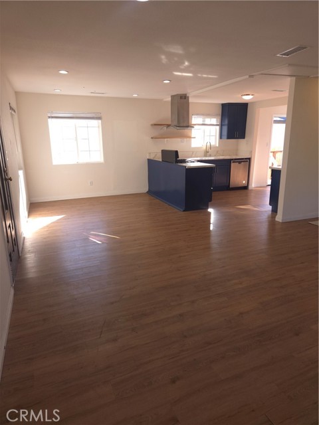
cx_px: 160
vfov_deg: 73.9
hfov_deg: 58.9
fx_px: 283
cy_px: 212
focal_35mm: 23
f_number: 1.8
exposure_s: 1/120
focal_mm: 5.4
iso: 50
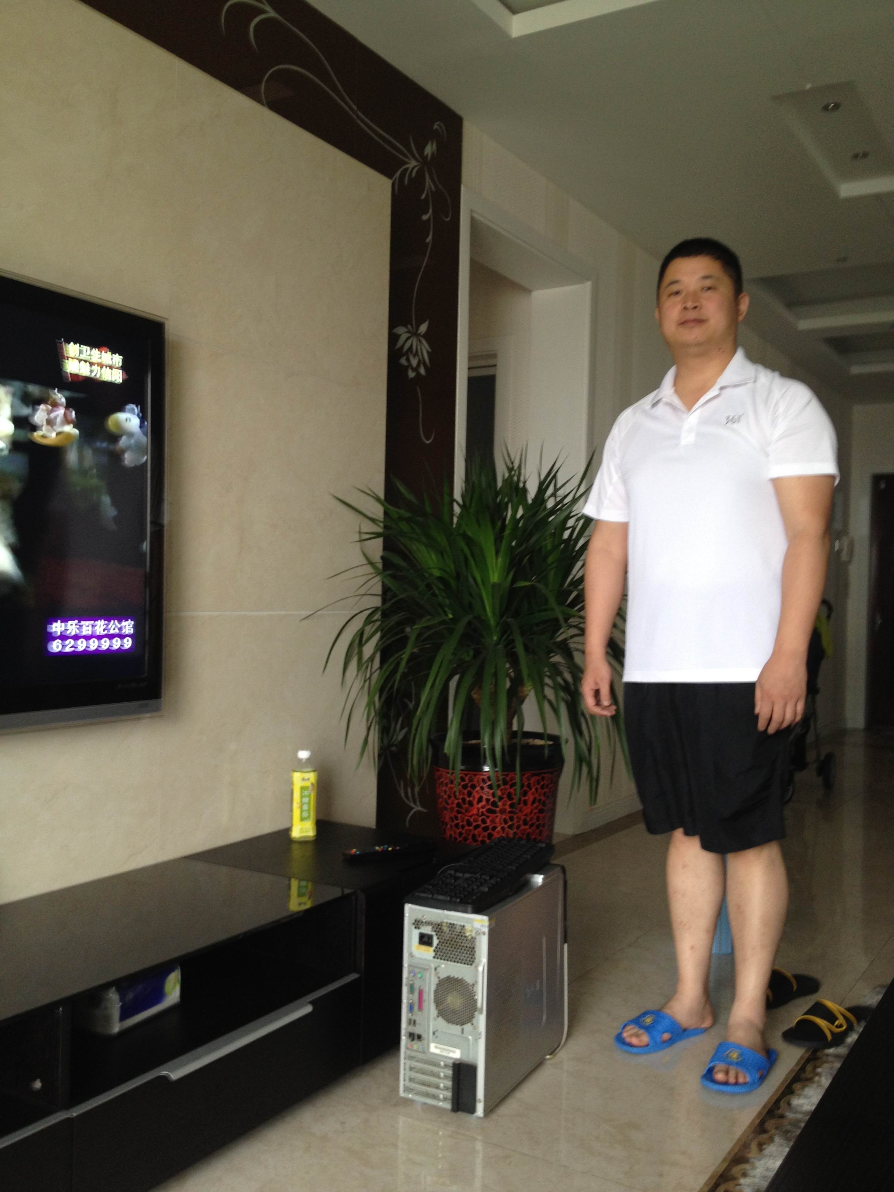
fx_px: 1205
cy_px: 596
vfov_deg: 52.6
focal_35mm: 35
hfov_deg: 40.7
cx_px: 447
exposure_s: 1/20
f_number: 2.4
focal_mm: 4.28
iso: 100
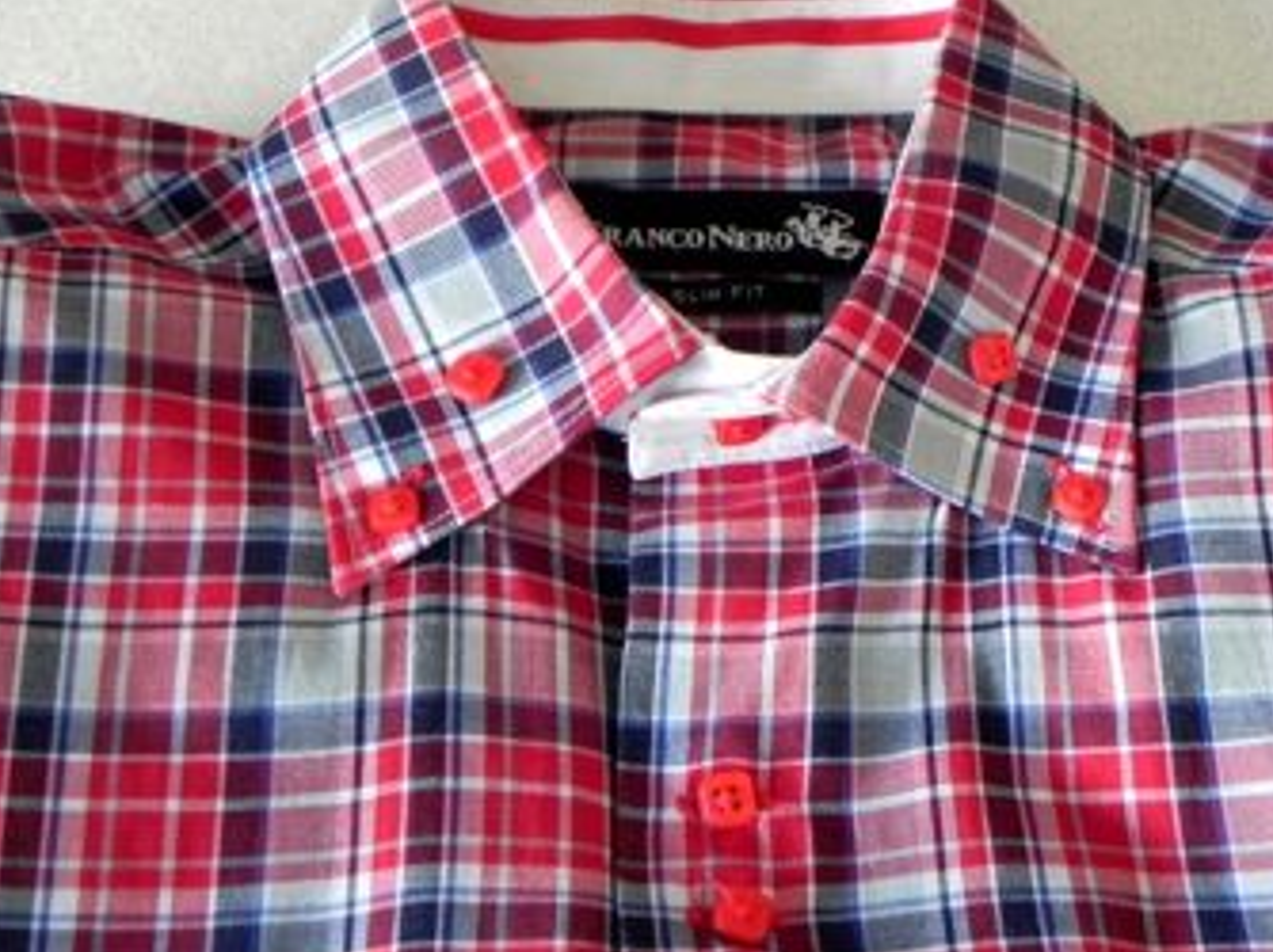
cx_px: 732
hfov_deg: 32.7
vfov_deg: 24.8
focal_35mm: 59
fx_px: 2168
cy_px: 457
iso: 400
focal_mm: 7.3
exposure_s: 1/11
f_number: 3.2
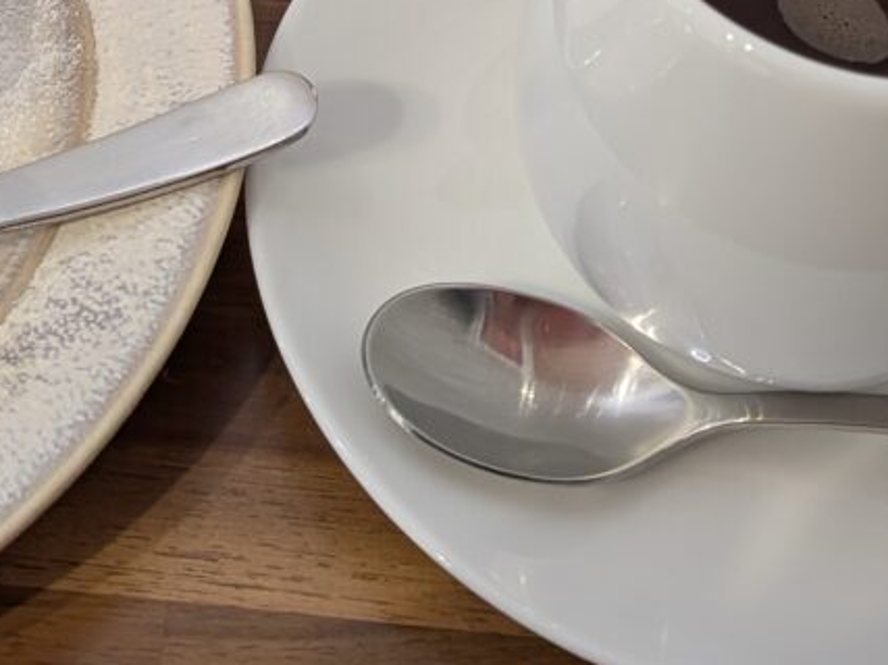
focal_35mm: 72
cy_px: -98
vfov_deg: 19.4
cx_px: 152
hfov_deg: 26.4
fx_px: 1846
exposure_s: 1/25
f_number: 1.7
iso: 104
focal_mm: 4.53
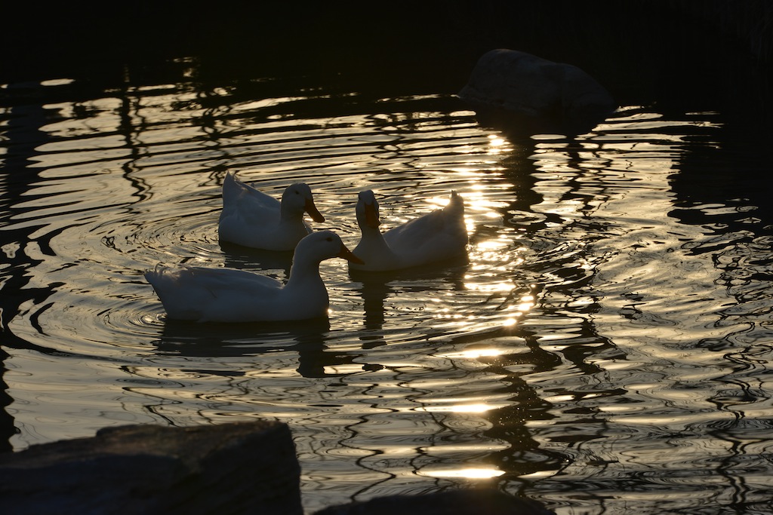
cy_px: 258
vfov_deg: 6.9
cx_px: 386
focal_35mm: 200
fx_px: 4295
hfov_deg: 10.3
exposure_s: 1/800
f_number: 11
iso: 200
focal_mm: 200
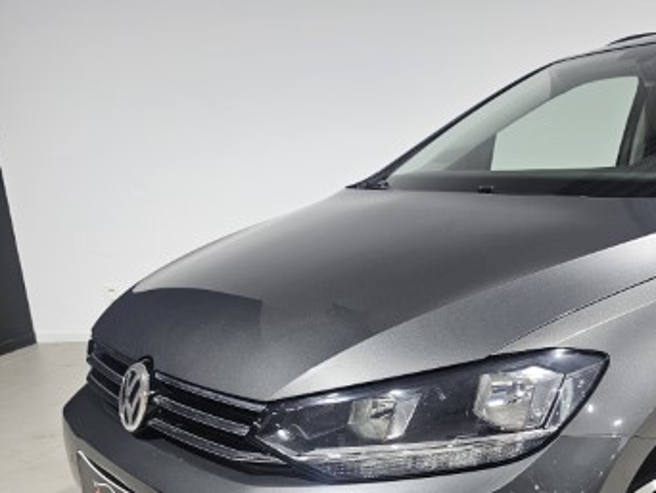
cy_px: 386
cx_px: 608
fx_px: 815
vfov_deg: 32.8
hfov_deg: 40.1
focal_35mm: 43
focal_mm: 6.3
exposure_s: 1/100
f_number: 1.7
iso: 160
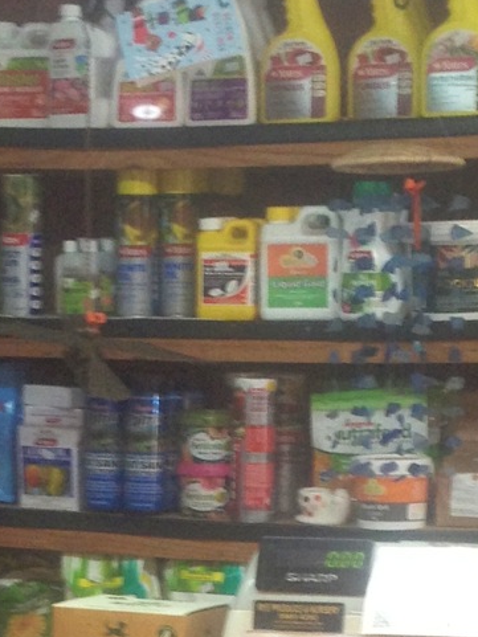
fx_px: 2742
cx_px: 151
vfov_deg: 13.0
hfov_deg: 10.0
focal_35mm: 149
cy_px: 685
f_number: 2.4
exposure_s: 1/20
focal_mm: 4.28
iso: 64
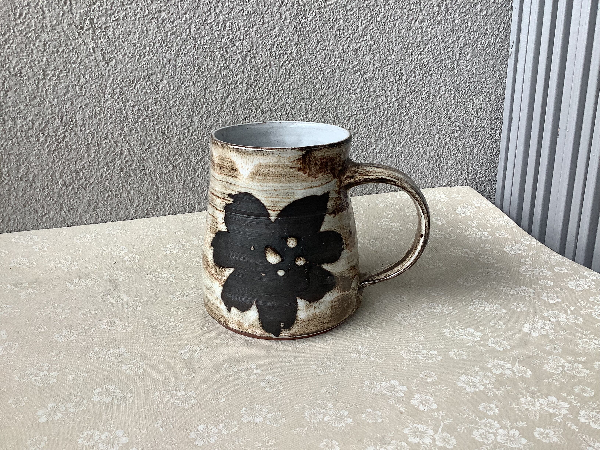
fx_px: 537
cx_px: 300
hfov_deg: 58.4
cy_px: 225
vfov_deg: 45.4
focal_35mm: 31
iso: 50
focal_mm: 3.3
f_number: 2.4
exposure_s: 1/120
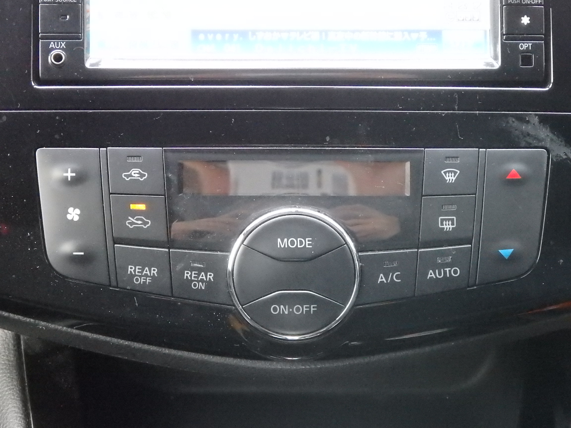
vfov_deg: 22.3
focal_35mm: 66
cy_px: 214
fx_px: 1089
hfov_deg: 29.4
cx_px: 286
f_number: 4.4
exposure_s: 1/100
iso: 3200
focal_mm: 11.9
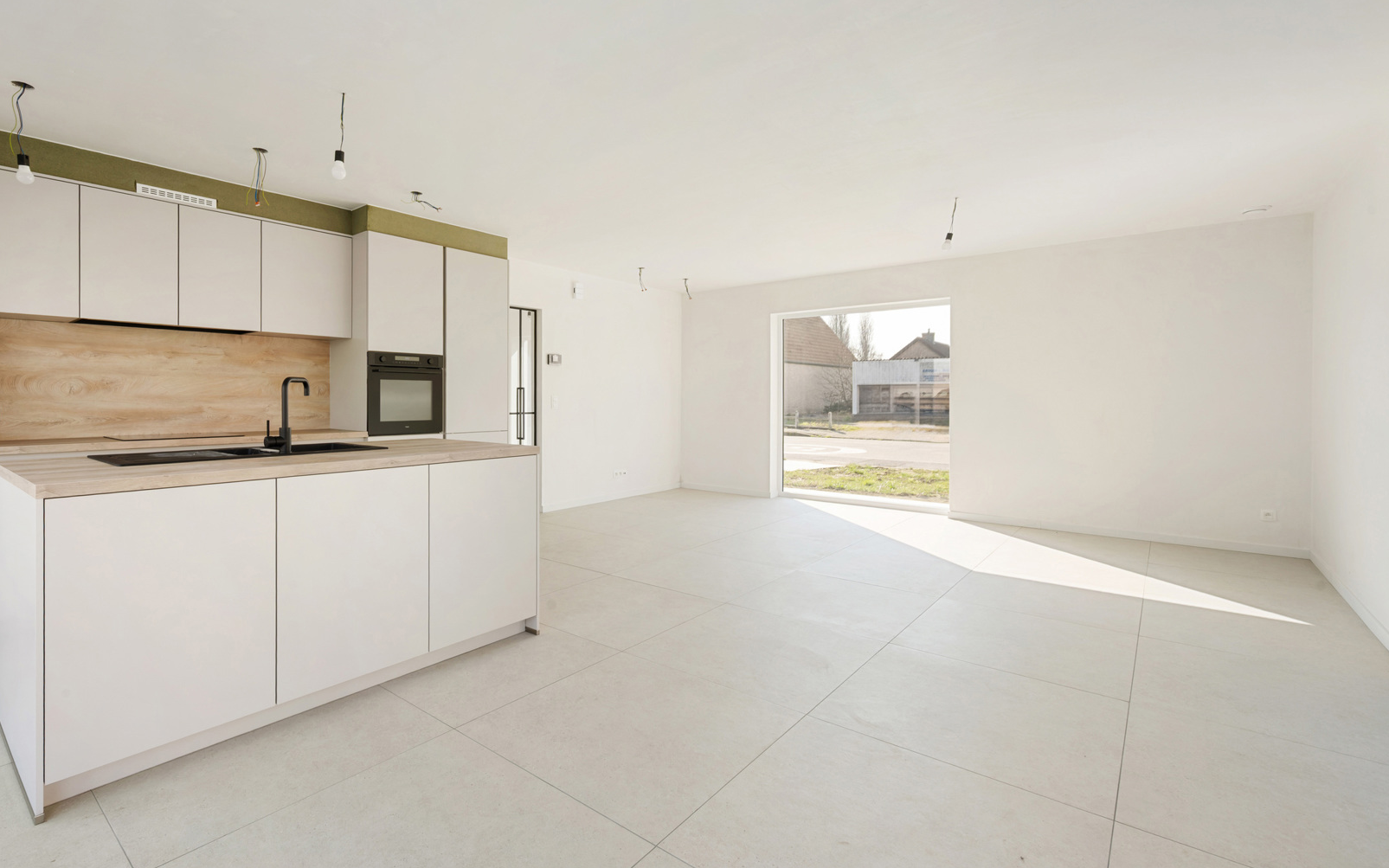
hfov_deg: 97.6
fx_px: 606
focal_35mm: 16
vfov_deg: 71.1
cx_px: 633
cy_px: 391
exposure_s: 1/5
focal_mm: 14
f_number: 11
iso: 100
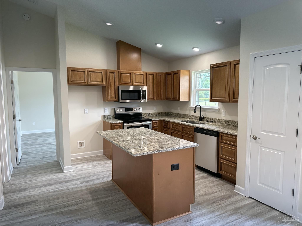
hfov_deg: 71.6
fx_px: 209
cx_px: 151
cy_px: 113
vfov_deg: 56.8
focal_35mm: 24
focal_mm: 6.86
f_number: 1.78
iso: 125
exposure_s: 1/120
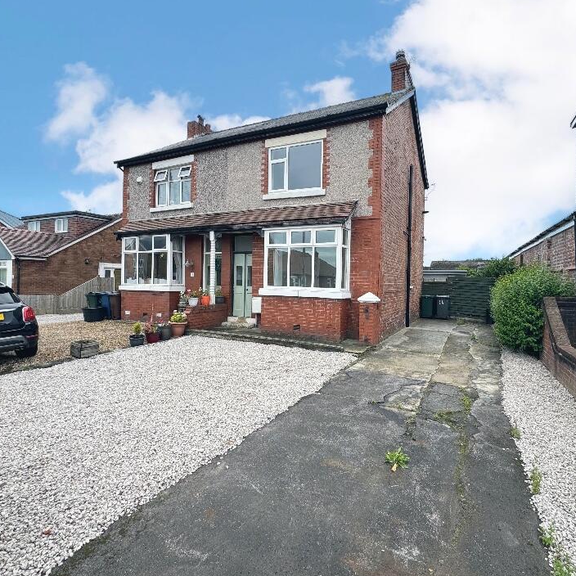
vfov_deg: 80.7
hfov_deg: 80.4
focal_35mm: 18
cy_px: 283
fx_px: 339
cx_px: 320
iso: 50
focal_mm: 2.22
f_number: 2.2
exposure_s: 1/889
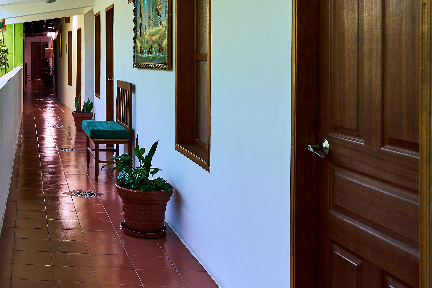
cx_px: -54
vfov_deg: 28.2
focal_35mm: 47
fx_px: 564
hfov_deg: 35.3
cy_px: 66
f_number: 2.8
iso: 100
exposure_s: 1/30
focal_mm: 20
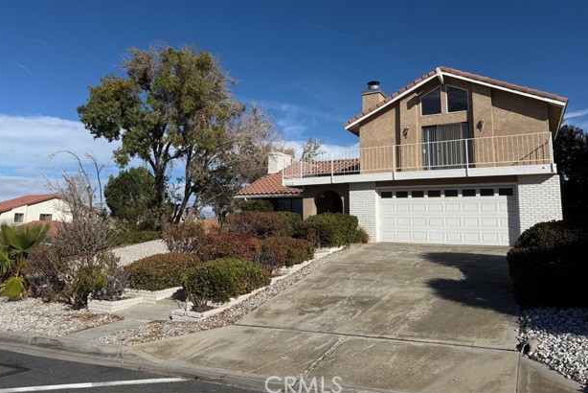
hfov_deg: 69.4
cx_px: 292
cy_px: 169
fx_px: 425
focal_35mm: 26
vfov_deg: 49.4
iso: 80
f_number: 1.78
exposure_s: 1/9091
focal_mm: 6.76
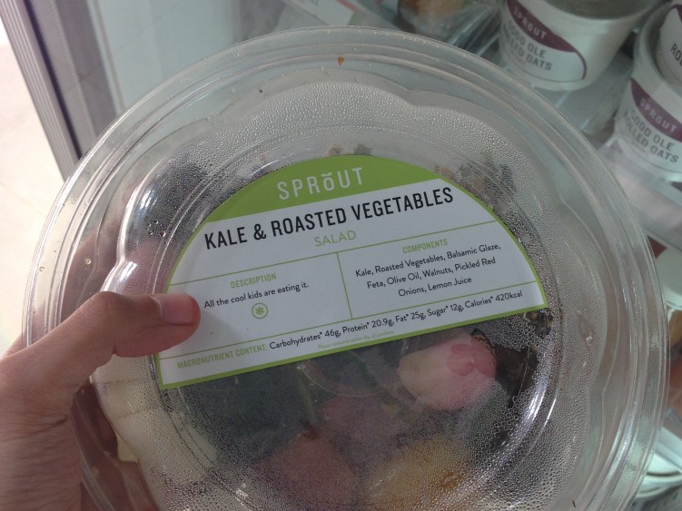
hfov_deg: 42.1
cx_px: 343
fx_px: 886
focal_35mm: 45
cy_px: 287
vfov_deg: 32.1
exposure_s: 1/60
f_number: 2.4
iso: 50
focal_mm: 4.12
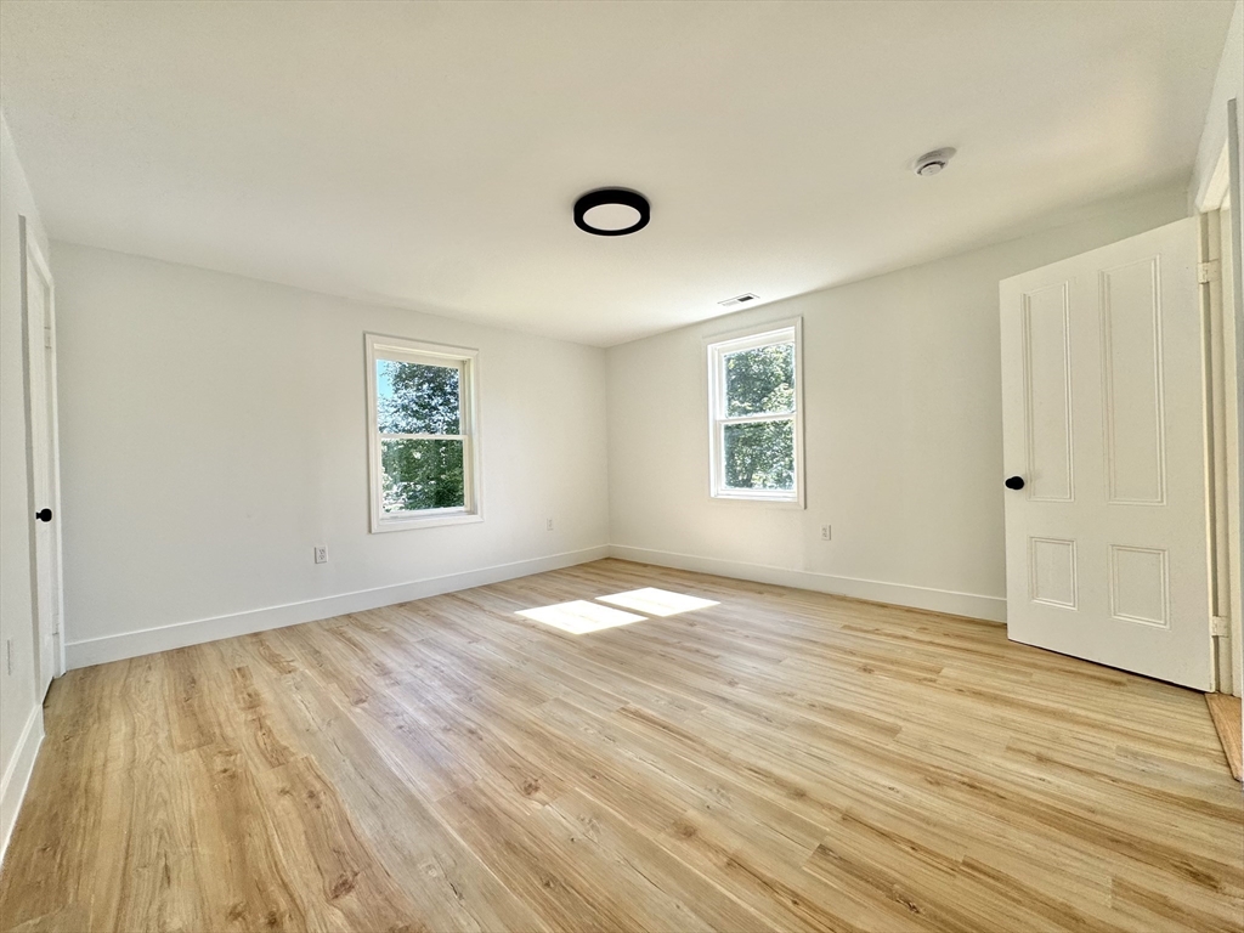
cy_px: 466
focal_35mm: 14
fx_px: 503
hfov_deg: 102.1
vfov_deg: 85.7
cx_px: 622
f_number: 2.2
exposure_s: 1/244
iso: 40
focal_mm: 2.22
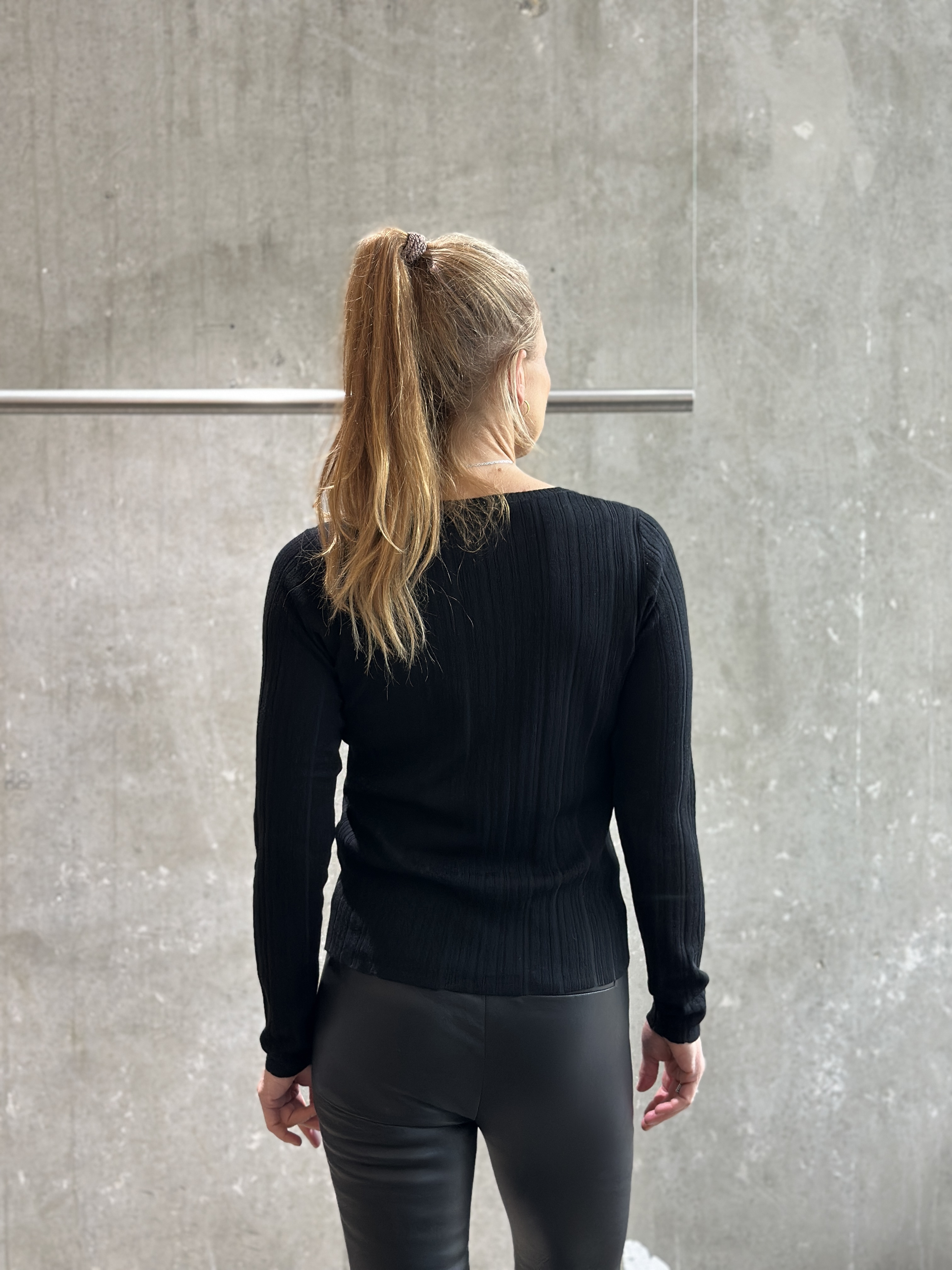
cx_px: 476
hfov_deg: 30.3
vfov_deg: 39.7
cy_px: 635
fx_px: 1760
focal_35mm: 48
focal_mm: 6.86
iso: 200
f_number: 1.78
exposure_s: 1/100
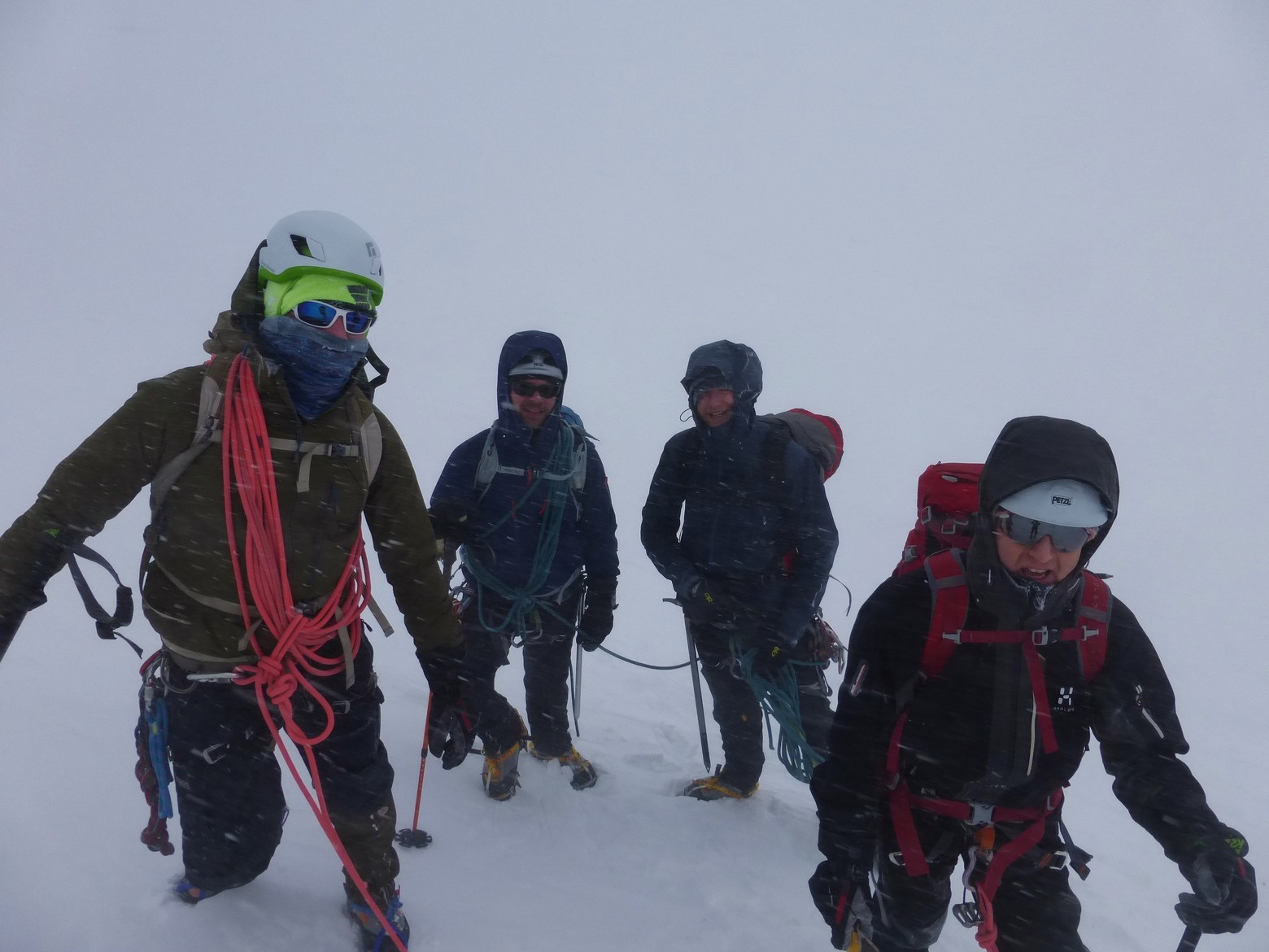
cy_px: 476
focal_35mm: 25
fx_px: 916
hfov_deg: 69.4
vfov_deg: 54.9
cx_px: 634
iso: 100
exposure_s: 1/1300
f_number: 4
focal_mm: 4.3
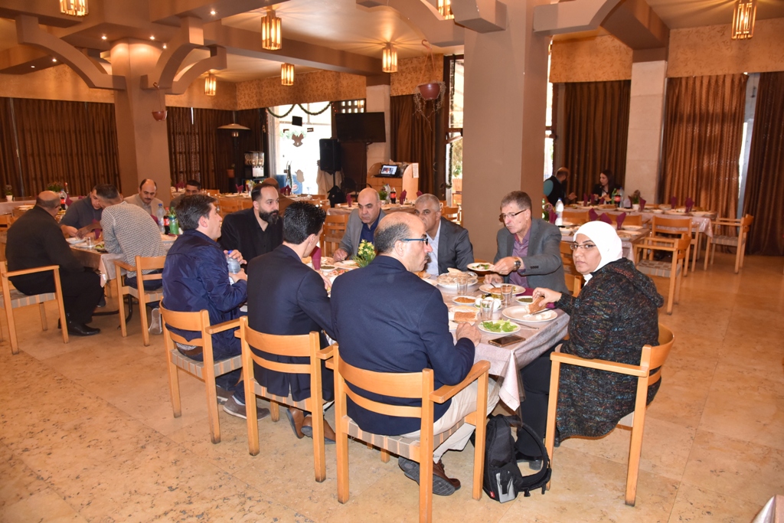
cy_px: 262
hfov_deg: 73.7
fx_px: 523
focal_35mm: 24
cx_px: 392
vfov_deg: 53.1
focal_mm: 24
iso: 1600
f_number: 5.6
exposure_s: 1/60
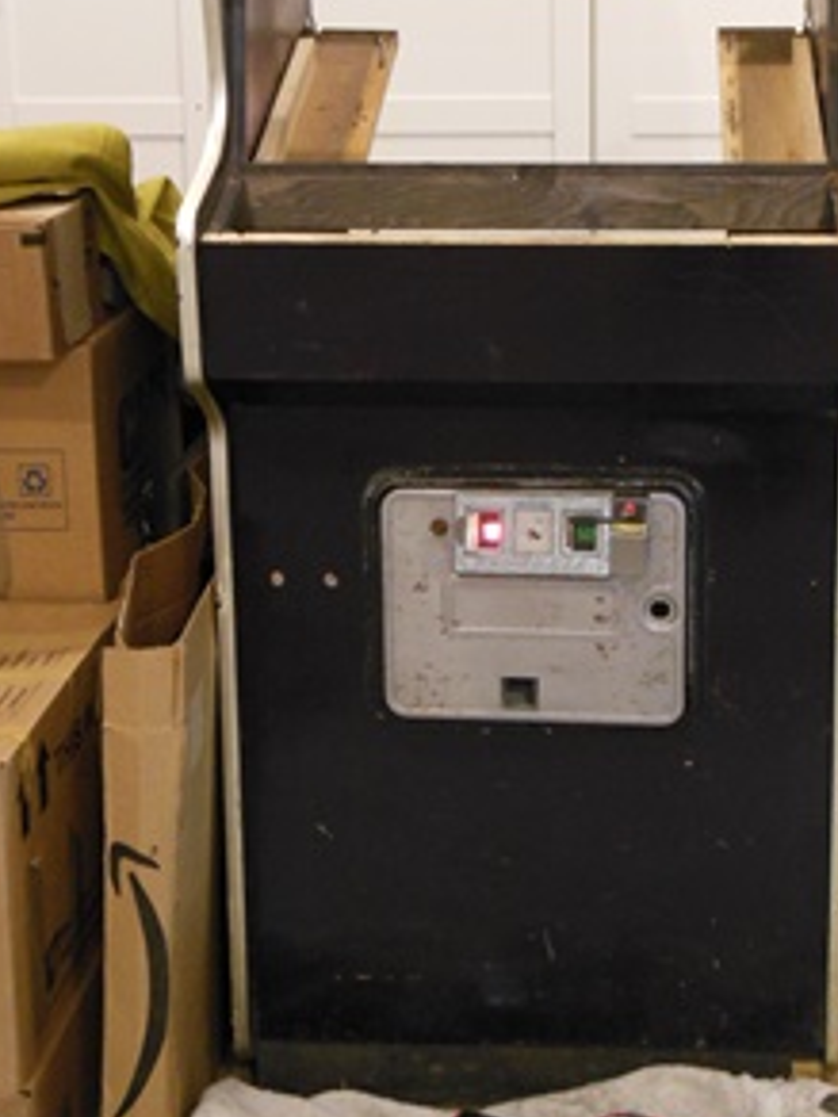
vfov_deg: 28.9
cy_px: 275
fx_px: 2130
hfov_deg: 22.2
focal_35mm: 66
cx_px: 520
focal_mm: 7.7
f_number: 3.8
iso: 800
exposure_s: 1/6
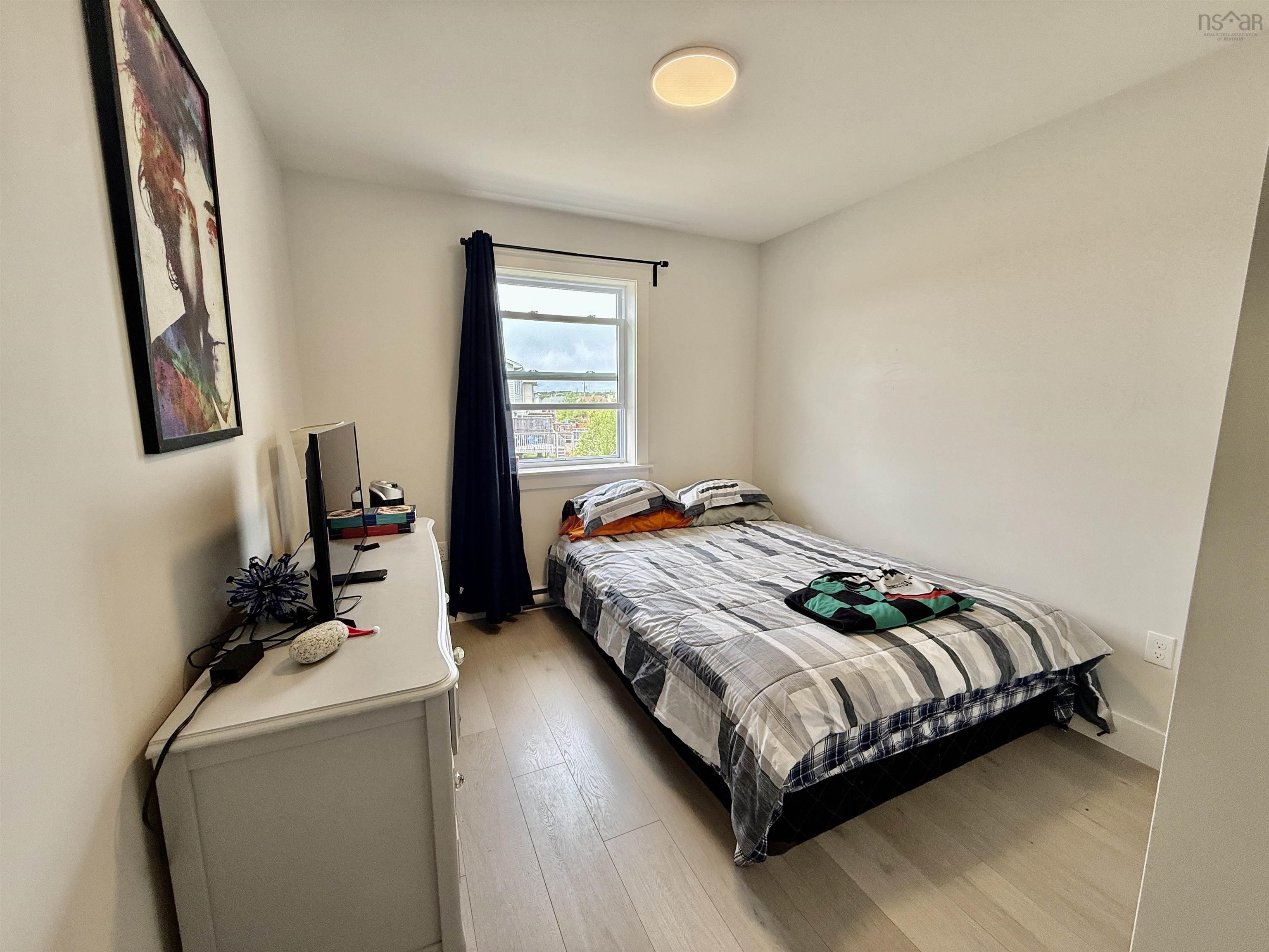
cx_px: 634
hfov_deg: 102.1
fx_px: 513
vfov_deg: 85.7
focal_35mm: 14
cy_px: 476
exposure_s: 1/121
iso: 64
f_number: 2.2
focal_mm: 2.22
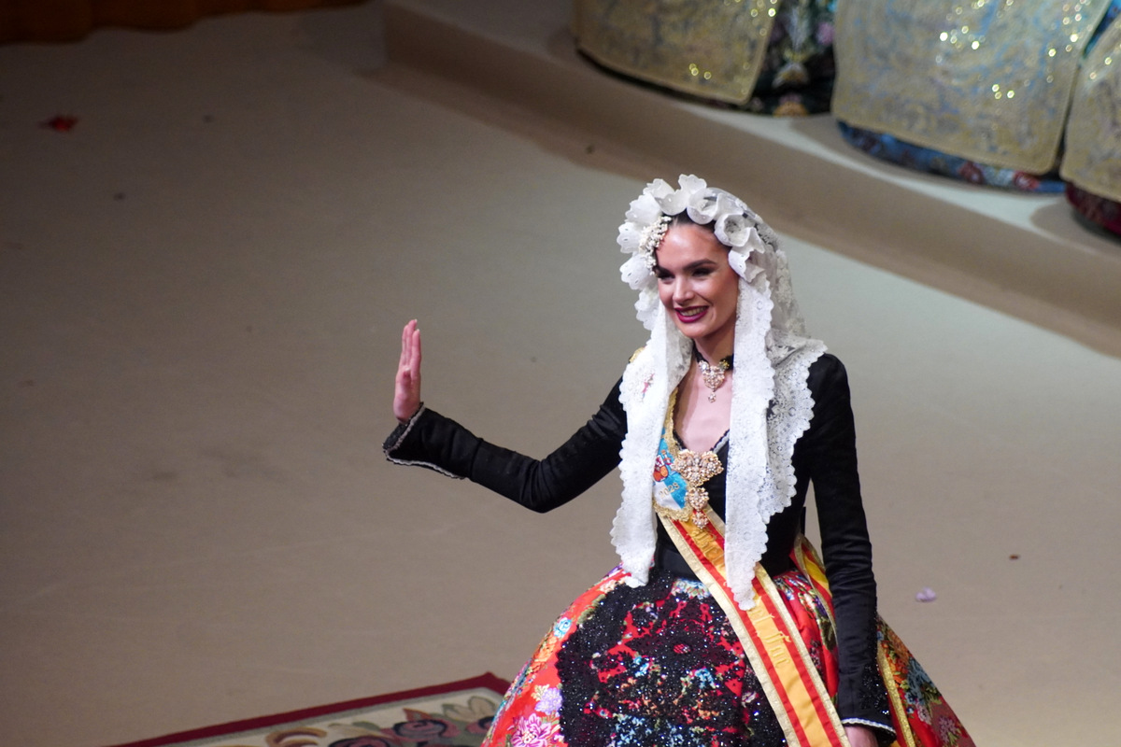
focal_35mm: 300
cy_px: 374
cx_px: 560
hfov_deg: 6.9
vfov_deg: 4.6
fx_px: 9341
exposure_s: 1/320
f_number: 5.6
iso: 2500
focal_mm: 200
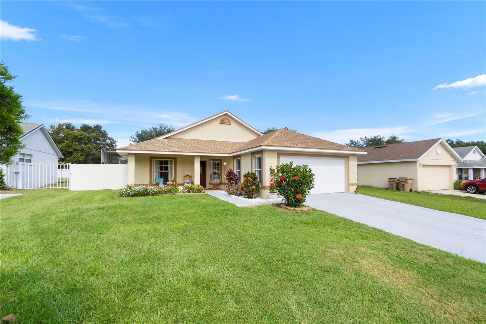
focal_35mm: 15
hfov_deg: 100.4
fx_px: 202
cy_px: 162
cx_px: 243
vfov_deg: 77.3
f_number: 8
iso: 100
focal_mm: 10
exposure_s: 1/200
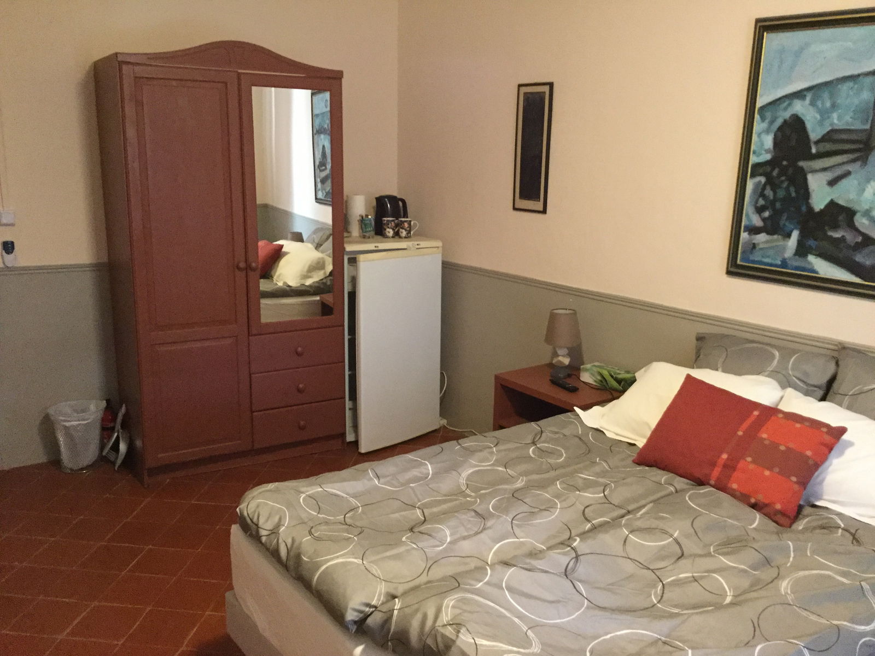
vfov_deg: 45.4
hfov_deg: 58.4
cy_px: 328
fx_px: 784
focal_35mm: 31
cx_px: 438
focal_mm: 3.3
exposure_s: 1/17
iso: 250
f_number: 2.4
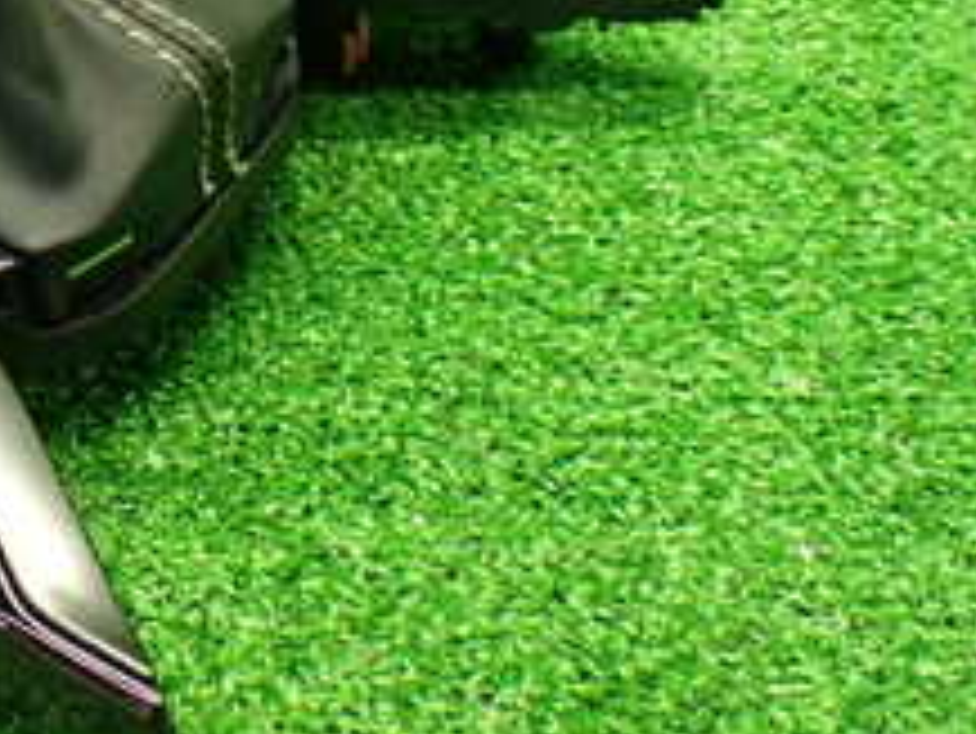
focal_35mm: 83
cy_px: -5
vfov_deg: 17.4
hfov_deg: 21.9
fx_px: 2341
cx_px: -184
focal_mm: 5.4
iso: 800
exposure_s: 1/100
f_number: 2.3
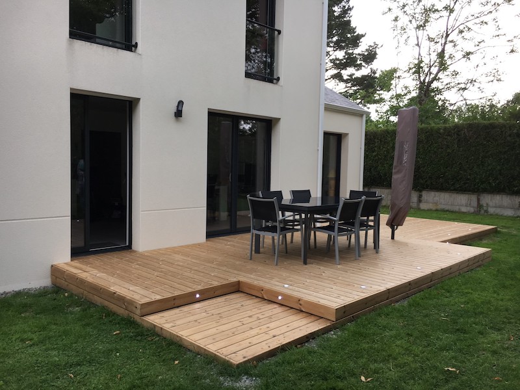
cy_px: 195
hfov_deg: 61.7
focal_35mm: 29
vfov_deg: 48.2
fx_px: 436
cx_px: 260
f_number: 2.2
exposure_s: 1/50
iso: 32
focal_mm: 4.15
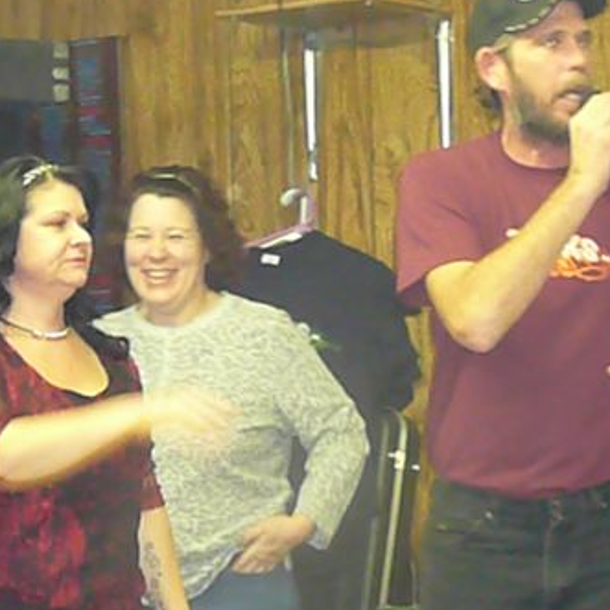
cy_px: 394
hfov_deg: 10.6
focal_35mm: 165
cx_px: 282
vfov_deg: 10.6
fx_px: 3290
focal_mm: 14.1
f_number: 3.9
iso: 1600
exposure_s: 1/30
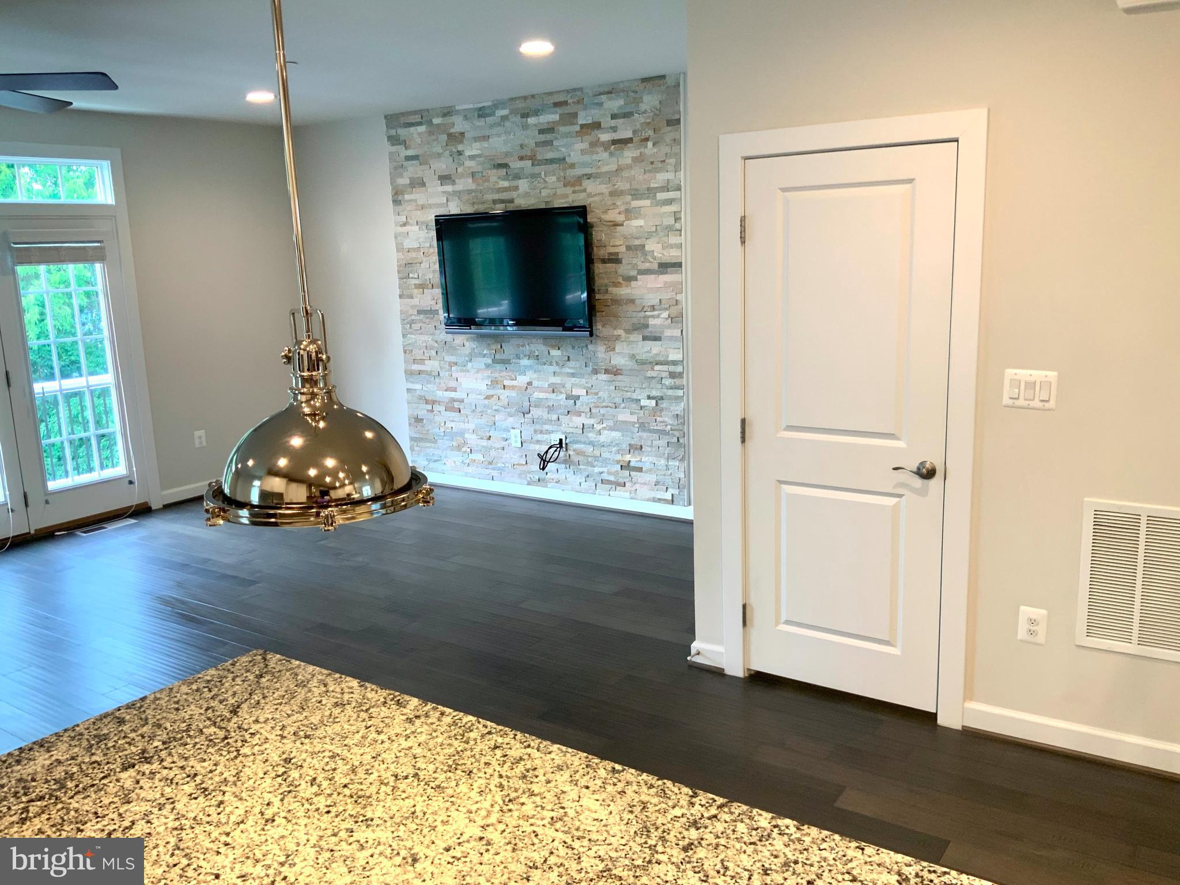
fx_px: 989
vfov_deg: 48.2
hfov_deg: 61.7
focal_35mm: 29
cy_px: 442
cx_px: 590
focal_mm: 3
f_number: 1.8
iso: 100
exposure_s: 1/60
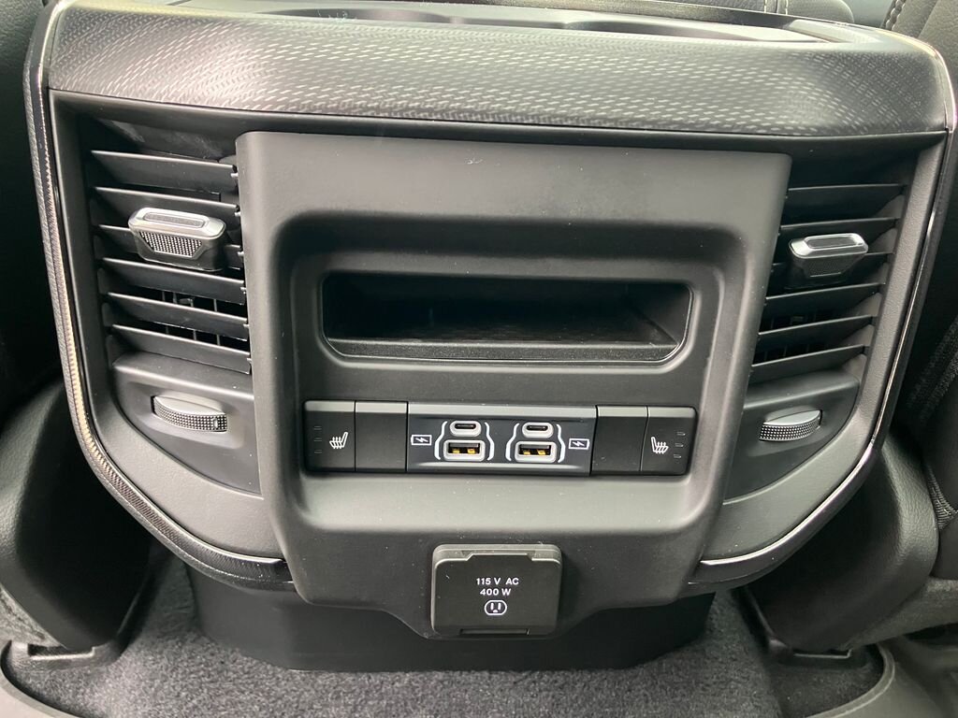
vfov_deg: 49.7
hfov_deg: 63.4
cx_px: 479
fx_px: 775
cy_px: 359
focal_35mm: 28
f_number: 1.8
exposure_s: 1/56
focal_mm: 3.99
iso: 320
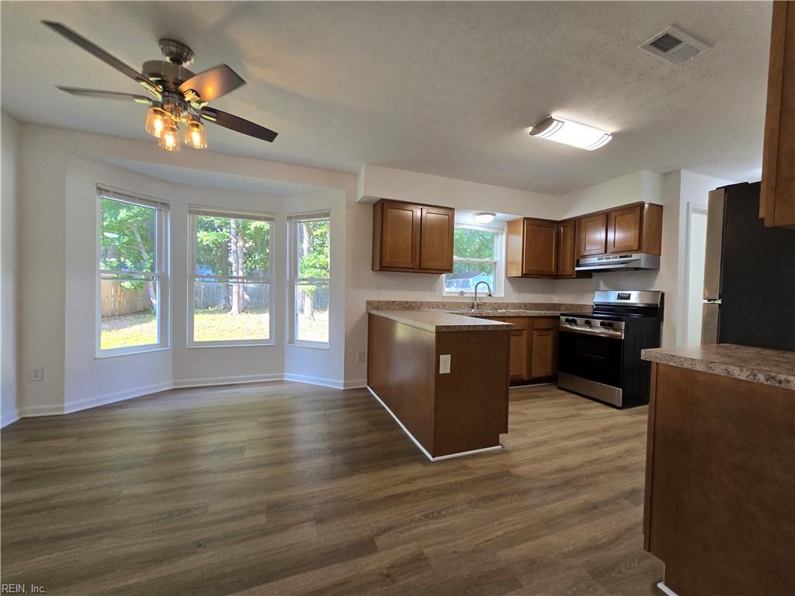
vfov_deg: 89.9
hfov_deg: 106.2
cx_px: 398
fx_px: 299
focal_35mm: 13
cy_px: 298
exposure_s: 1/60
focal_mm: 2.2
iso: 100
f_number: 2.2
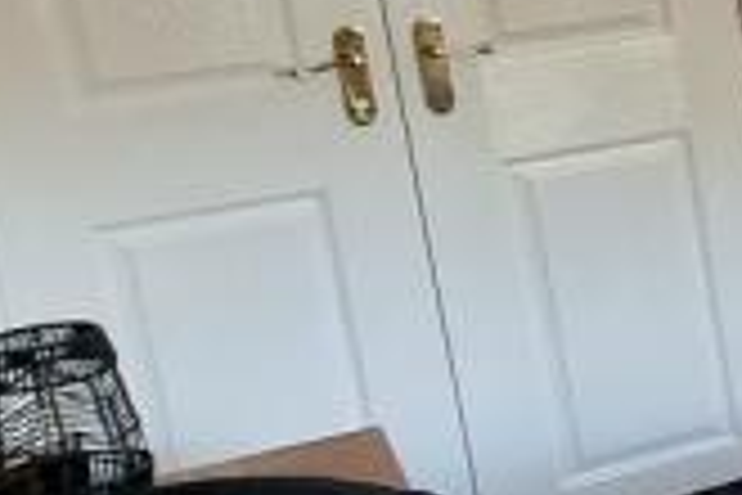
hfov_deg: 14.9
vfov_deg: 15.9
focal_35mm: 84
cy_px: 0
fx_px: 1731
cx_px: 1772
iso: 160
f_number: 2.2
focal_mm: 2.2
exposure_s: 1/60.2
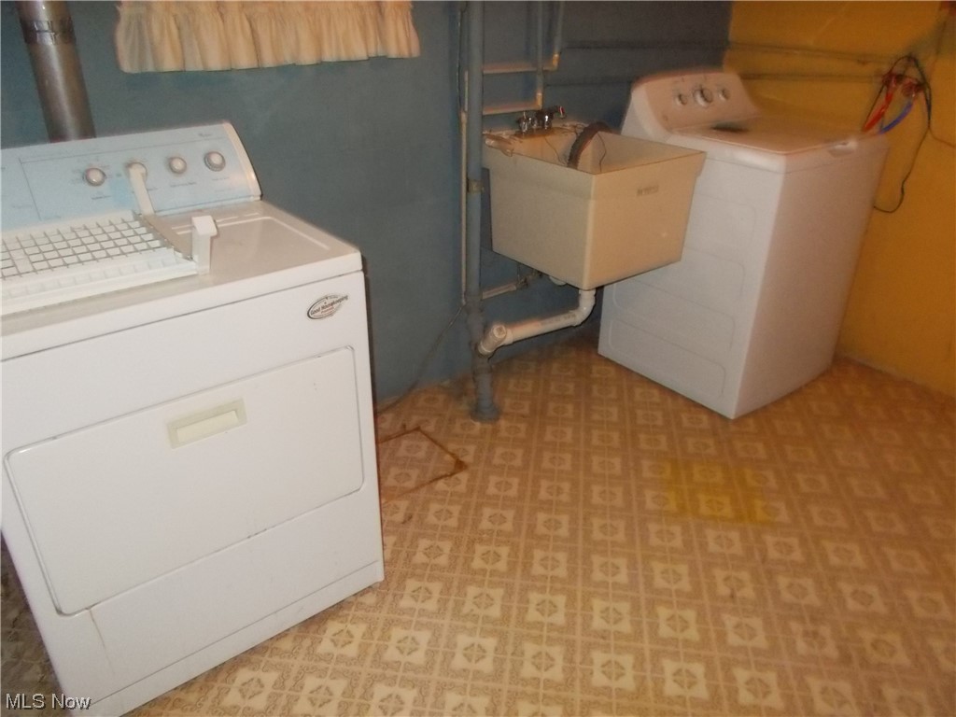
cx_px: 478
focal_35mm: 26
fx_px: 718
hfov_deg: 67.3
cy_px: 358
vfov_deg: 53.1
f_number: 3.2
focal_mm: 4.6
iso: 800
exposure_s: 1/25
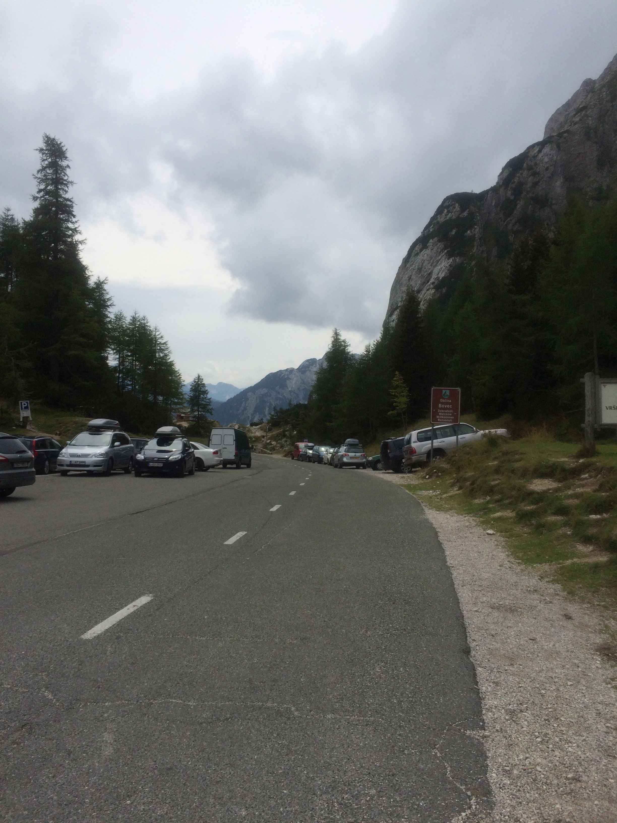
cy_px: 412
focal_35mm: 29
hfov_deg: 48.2
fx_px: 689
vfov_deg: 61.7
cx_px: 308
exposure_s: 1/2283
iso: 32
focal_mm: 4.15
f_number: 2.2
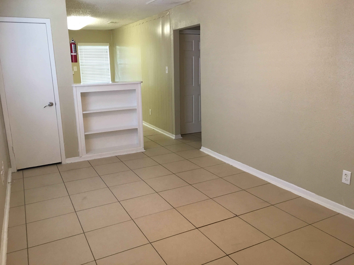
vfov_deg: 48.2
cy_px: 132
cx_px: 177
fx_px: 297
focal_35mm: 29
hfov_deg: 61.7
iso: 50
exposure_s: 1/15
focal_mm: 4.15
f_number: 2.2
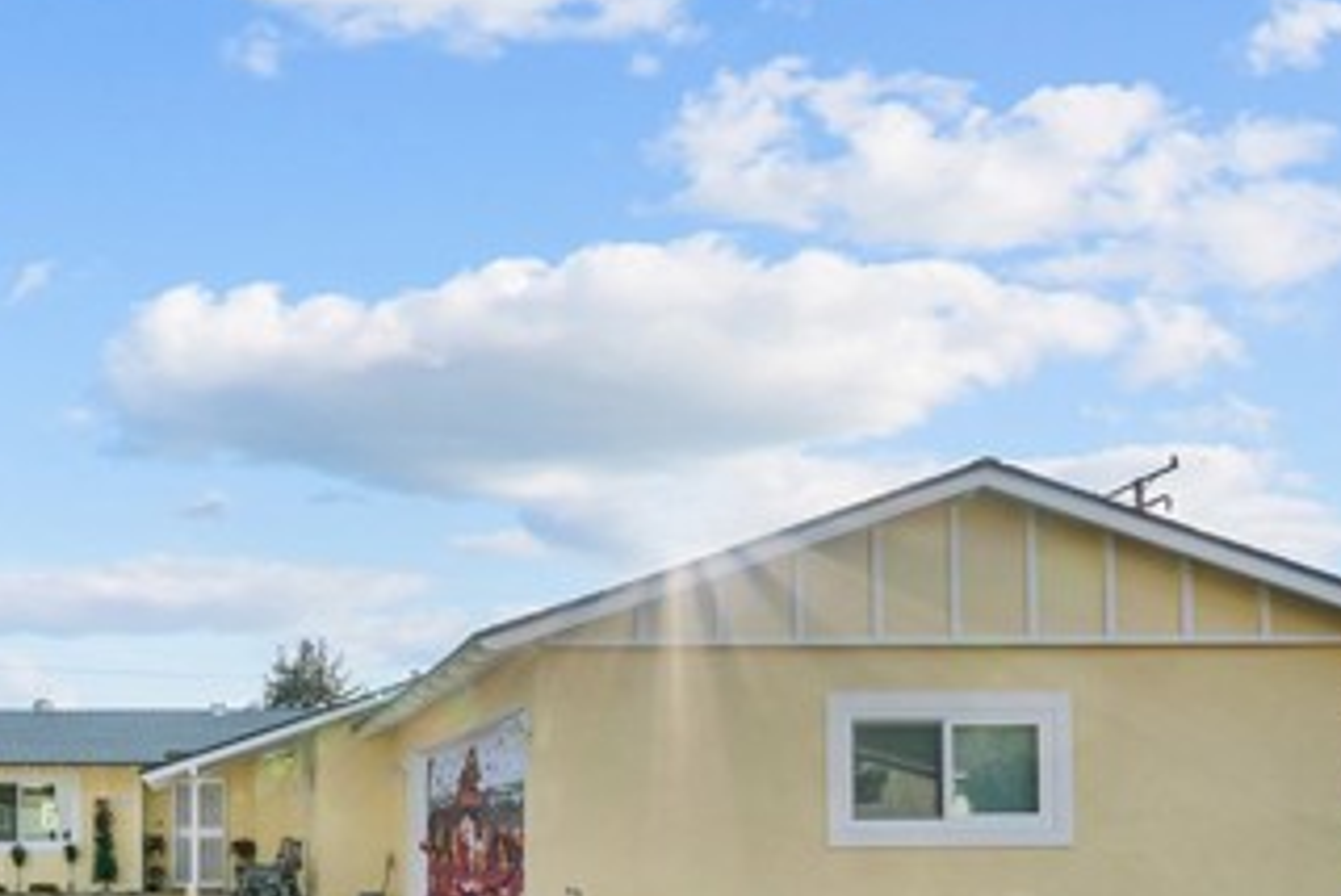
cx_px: 197
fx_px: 1044
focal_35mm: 28
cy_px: 831
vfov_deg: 42.1
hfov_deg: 58.3
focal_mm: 14
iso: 125
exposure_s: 1/160
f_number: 9
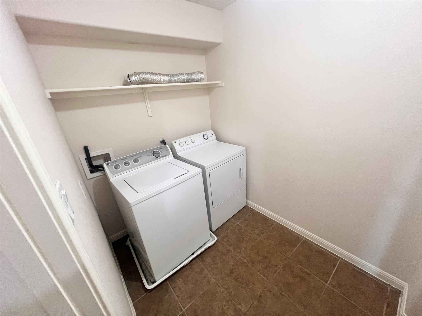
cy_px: 158
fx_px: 158
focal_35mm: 13
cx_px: 211
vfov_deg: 89.9
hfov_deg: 106.2
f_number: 1.8
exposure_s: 1/60
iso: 320
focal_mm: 1.57
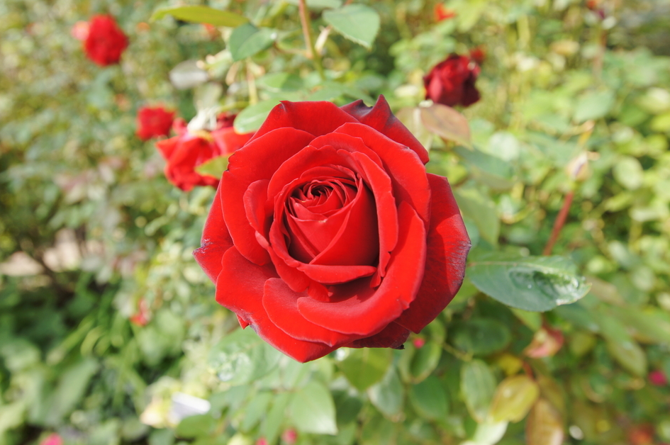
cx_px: 325
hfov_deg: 69.4
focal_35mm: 26
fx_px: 483
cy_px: 225
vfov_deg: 49.5
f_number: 5
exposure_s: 1/160
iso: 100
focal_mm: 16
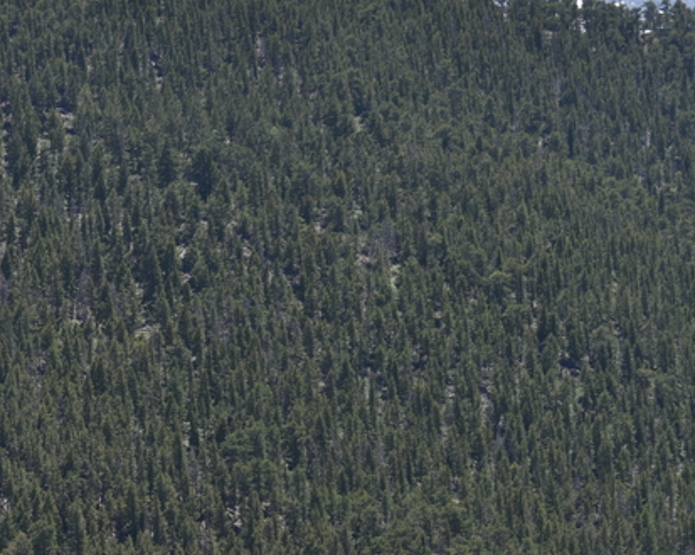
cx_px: -155
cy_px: 333
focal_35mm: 262
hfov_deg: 7.3
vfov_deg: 5.9
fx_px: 5387
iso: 100
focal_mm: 90
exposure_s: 1/250
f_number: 8
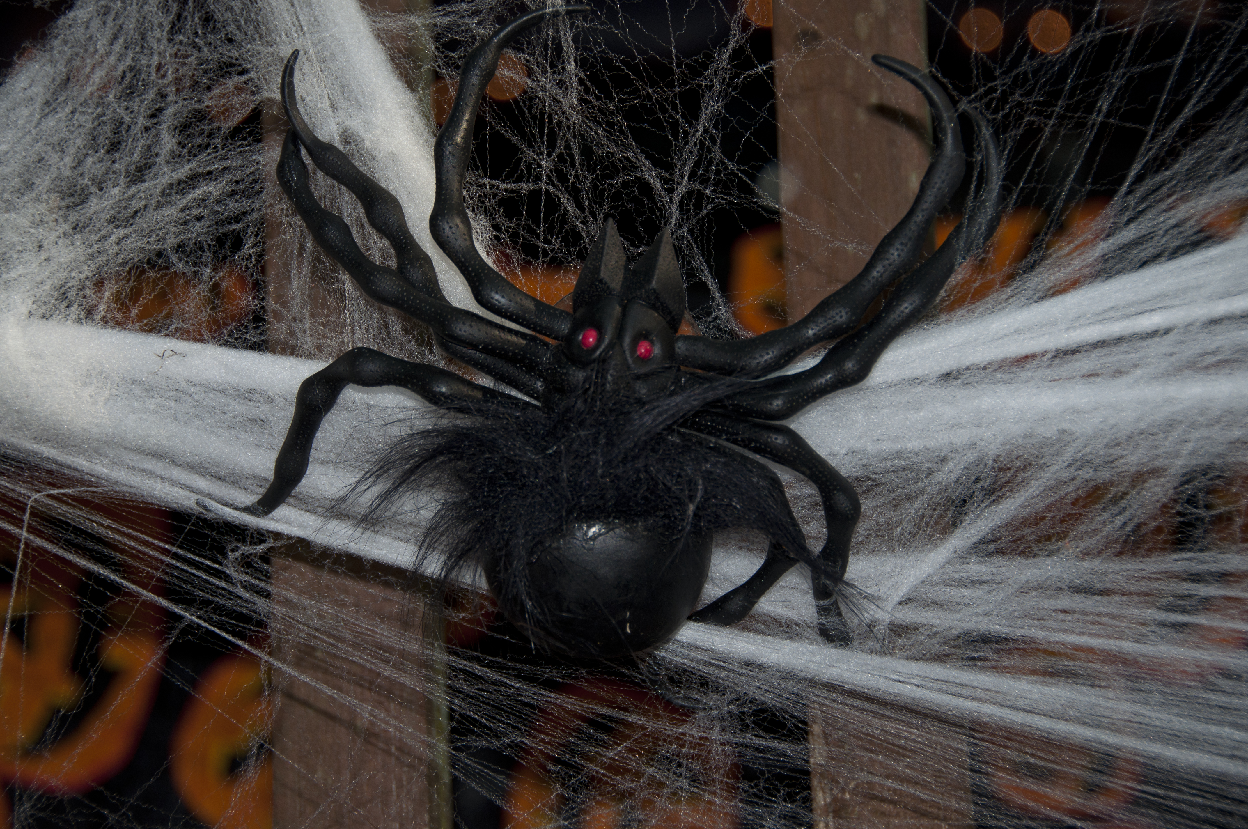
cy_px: 414
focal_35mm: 105
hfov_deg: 19.5
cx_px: 624
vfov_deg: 13.0
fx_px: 3636
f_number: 5
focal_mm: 70
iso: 200
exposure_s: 1/60
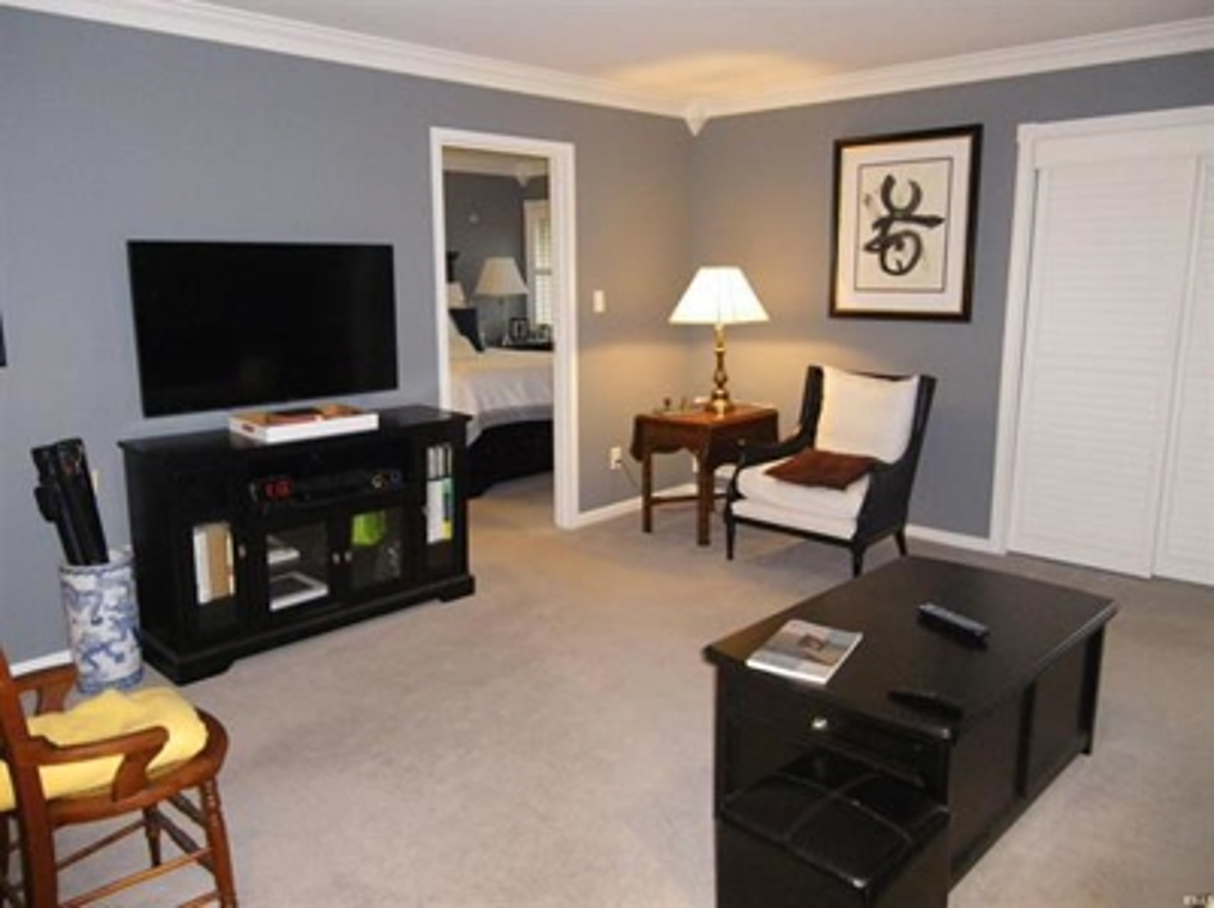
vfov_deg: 49.7
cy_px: 454
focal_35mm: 28
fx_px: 981
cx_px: 607
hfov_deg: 63.5
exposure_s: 1/60
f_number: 2.6
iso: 800
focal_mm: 4.9
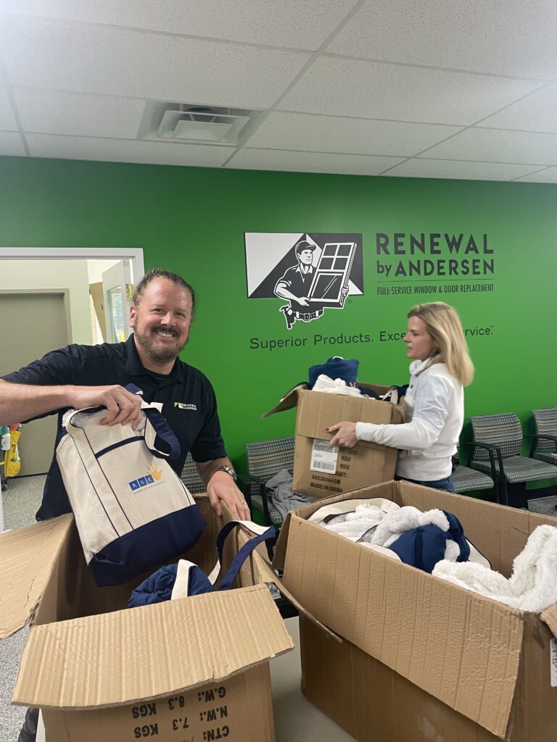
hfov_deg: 53.1
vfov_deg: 67.3
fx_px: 558
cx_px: 278
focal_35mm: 26
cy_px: 371
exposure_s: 1/60
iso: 125
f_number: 1.6
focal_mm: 4.2
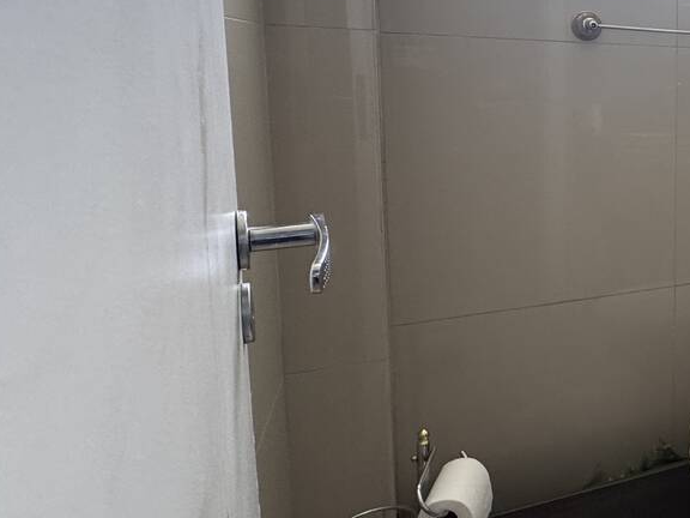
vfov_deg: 39.9
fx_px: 698
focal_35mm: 35
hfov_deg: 37.7
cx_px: 851
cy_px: 149
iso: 125
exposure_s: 1/99
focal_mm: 2.22
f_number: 2.2
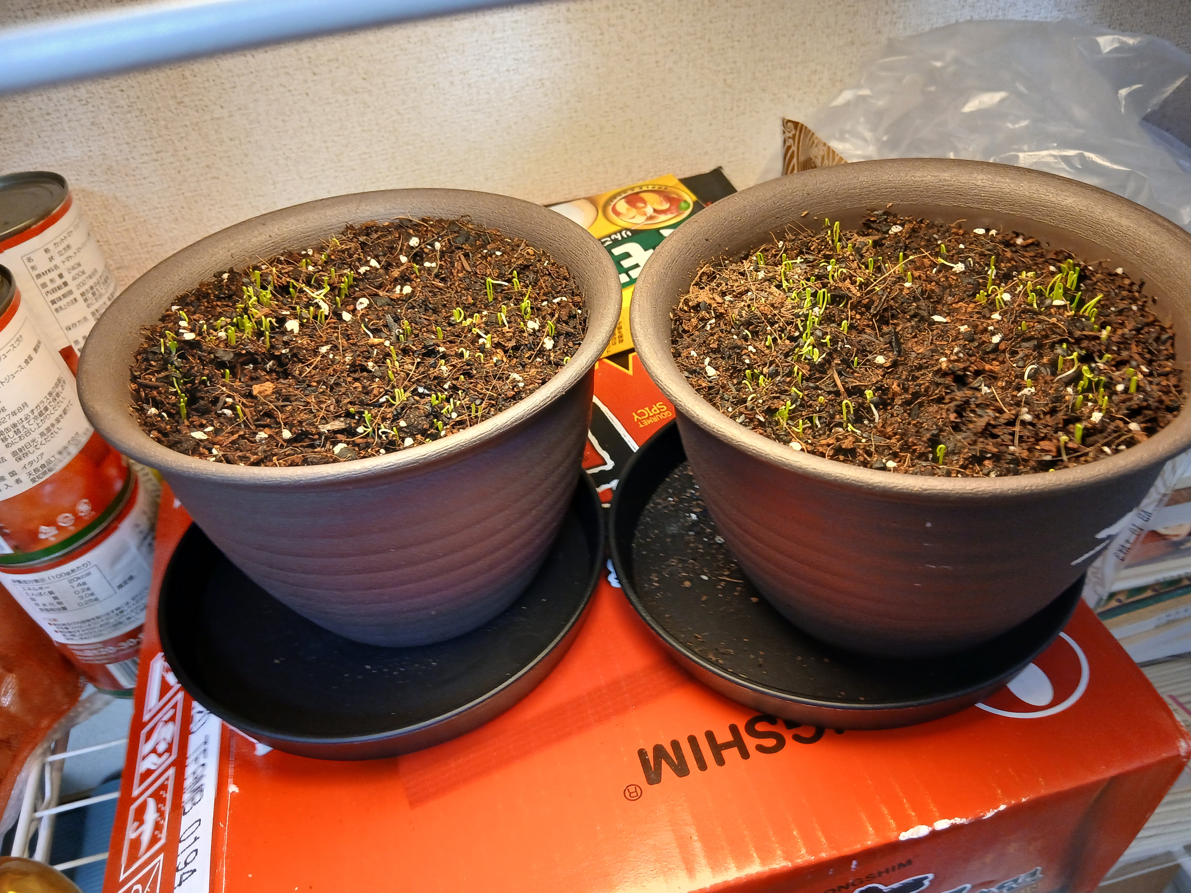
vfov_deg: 53.1
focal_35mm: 26
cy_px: 446
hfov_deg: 67.3
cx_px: 596
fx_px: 895
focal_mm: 3.86
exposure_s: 1/50
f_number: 1.8
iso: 250
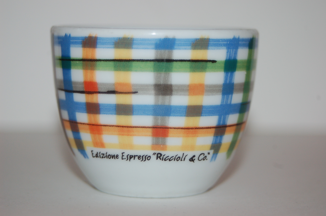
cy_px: 108
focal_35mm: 120
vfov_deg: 11.4
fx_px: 1086
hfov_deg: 17.1
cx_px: 163
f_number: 5.6
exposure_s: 1/60
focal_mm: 80
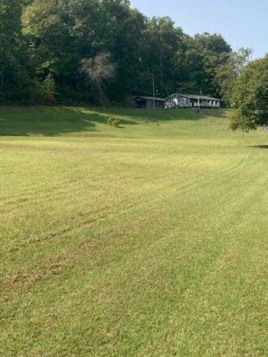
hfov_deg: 35.9
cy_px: 137
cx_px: 145
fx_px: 413
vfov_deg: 46.5
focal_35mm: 40
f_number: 1.8
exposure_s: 1/1600
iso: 20
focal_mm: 3.99
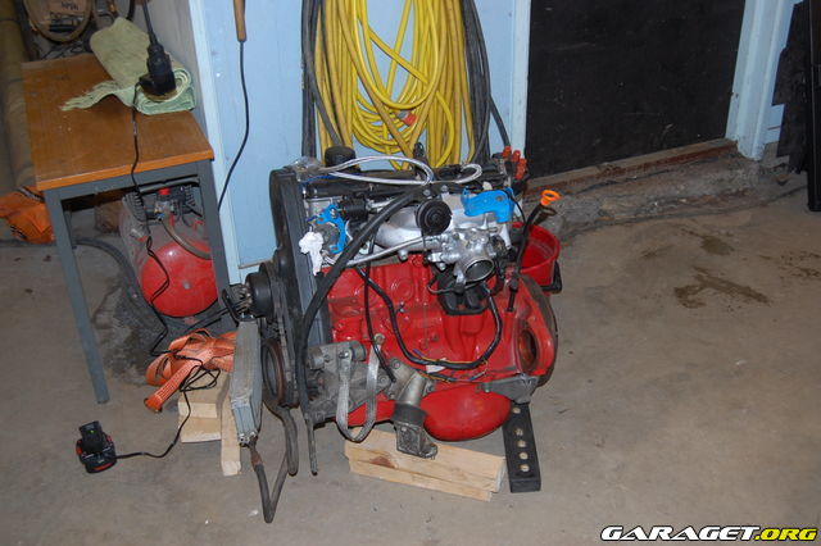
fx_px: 889
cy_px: 273
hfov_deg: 49.6
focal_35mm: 39
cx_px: 410
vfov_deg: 34.2
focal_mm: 26
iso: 400
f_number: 4.2
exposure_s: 1/60
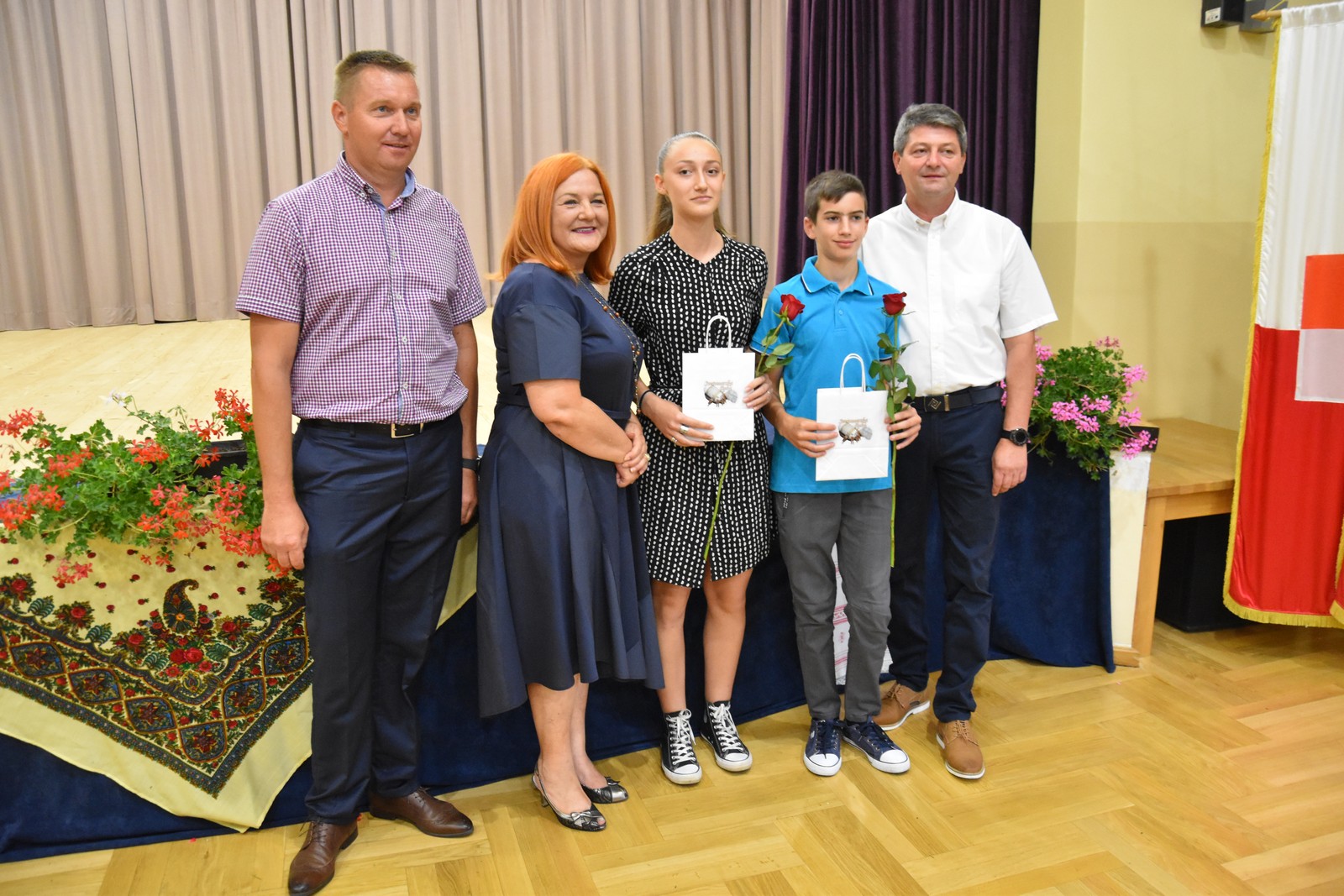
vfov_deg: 25.8
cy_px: 448
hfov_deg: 37.8
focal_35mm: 52
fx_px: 1960
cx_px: 672
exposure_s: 1/160
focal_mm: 35
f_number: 4.5
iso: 3200
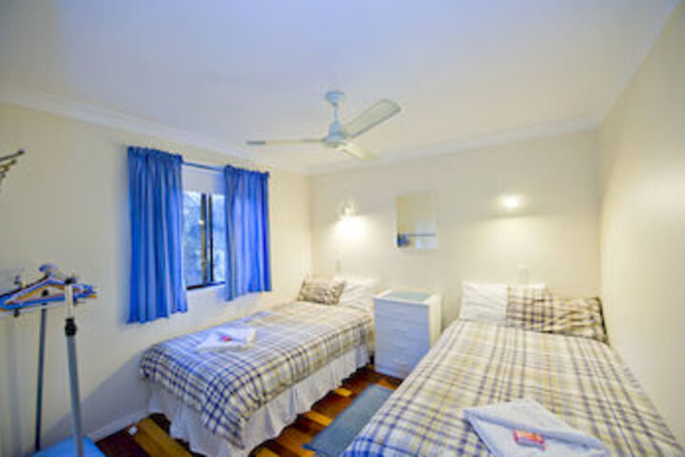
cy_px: 228
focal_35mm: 14
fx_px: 266
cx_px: 342
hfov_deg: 104.3
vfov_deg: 81.2
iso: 1250
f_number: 4
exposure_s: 1/30
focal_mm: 14
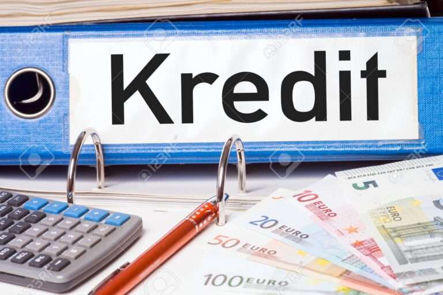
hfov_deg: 20.4
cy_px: 148
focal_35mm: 100
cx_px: 222
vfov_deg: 13.7
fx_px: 1230
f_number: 9
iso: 80
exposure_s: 1/160
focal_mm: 100
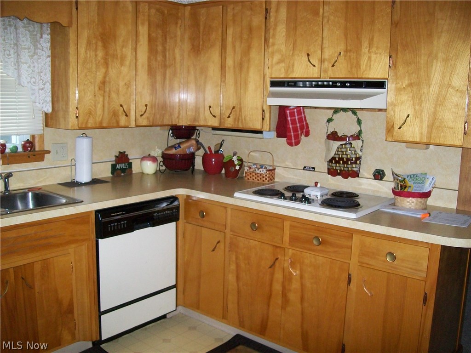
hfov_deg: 54.0
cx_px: 236
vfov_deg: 41.8
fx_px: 463
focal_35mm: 34
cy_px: 176
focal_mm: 6.1
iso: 160
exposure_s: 1/60
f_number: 2.7
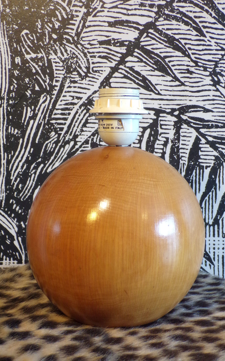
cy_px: 180
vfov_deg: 38.9
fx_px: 510
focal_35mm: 52
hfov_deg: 24.9
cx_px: 123
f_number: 3.5
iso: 262
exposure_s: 1/17
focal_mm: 8.7
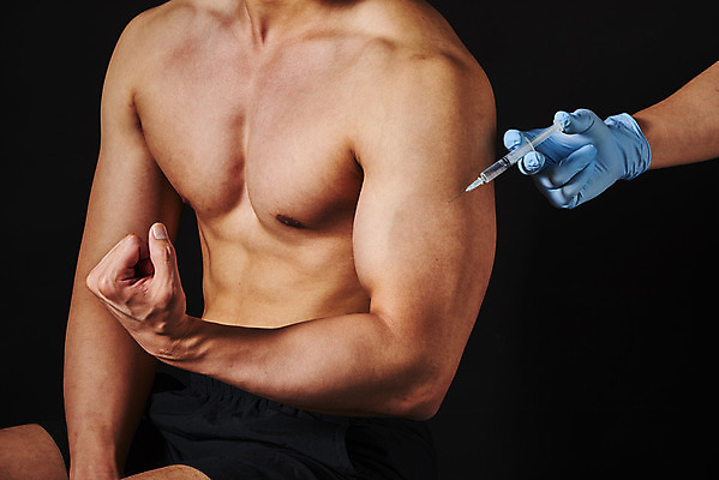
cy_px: 240
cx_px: 360
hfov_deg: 19.4
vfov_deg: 13.1
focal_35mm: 105
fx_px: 2098
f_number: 20
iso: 100
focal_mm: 105
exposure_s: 1/125
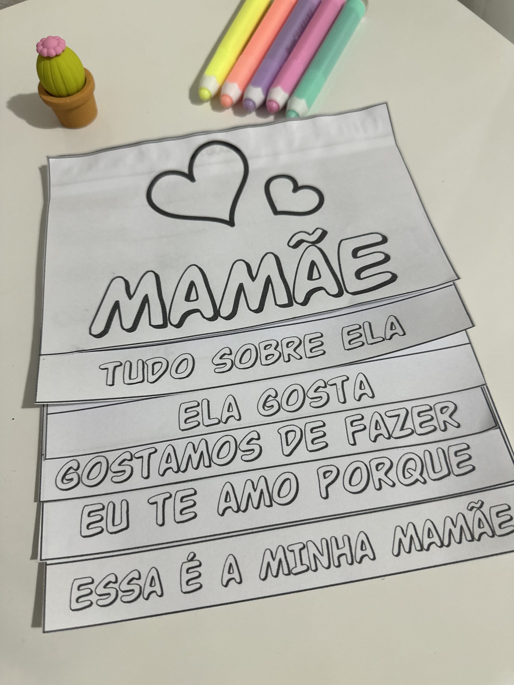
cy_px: 342
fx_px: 475
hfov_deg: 56.8
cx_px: 257
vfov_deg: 71.6
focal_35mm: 24
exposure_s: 1/111
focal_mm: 6.86
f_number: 1.78
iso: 200
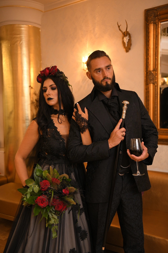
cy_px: 126
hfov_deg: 36.9
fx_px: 252
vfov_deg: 53.1
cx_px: 84
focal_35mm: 36
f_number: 2.8
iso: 1000
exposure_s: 1/250
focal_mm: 36
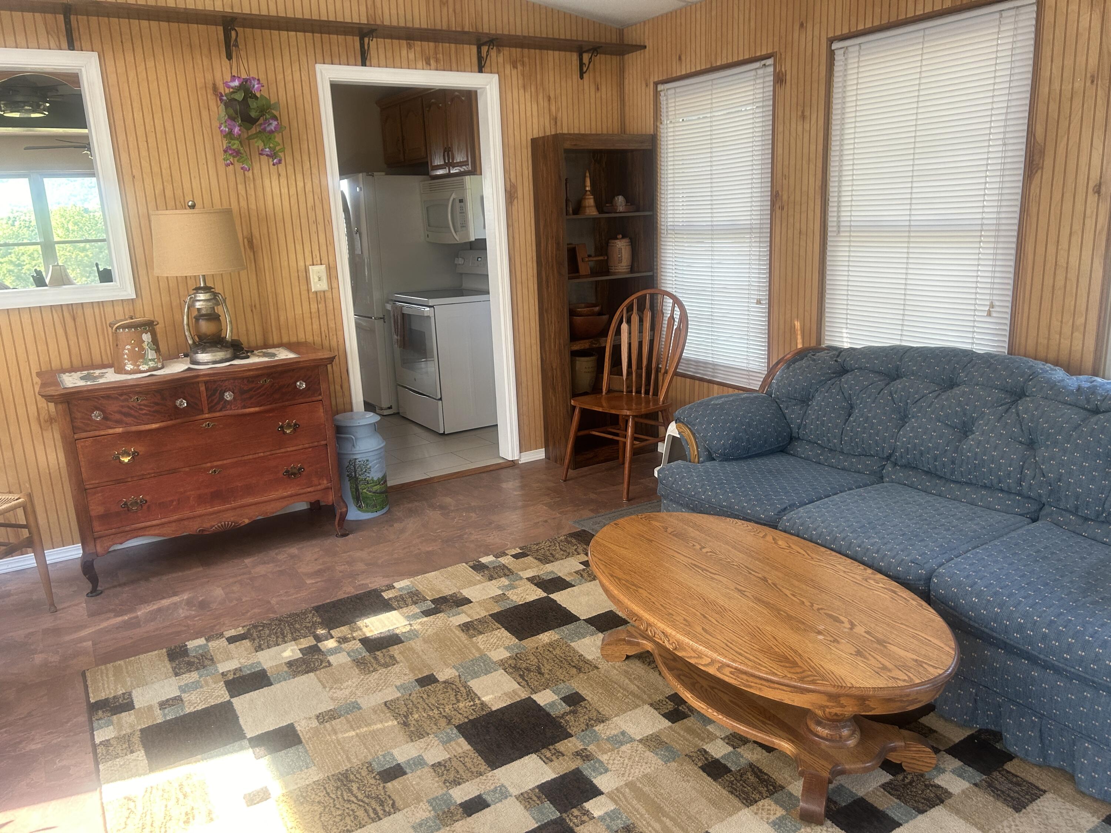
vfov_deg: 53.1
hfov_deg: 67.3
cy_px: 416
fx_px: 834
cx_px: 556
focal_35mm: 26
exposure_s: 1/121
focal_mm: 5.7
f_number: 1.5
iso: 100
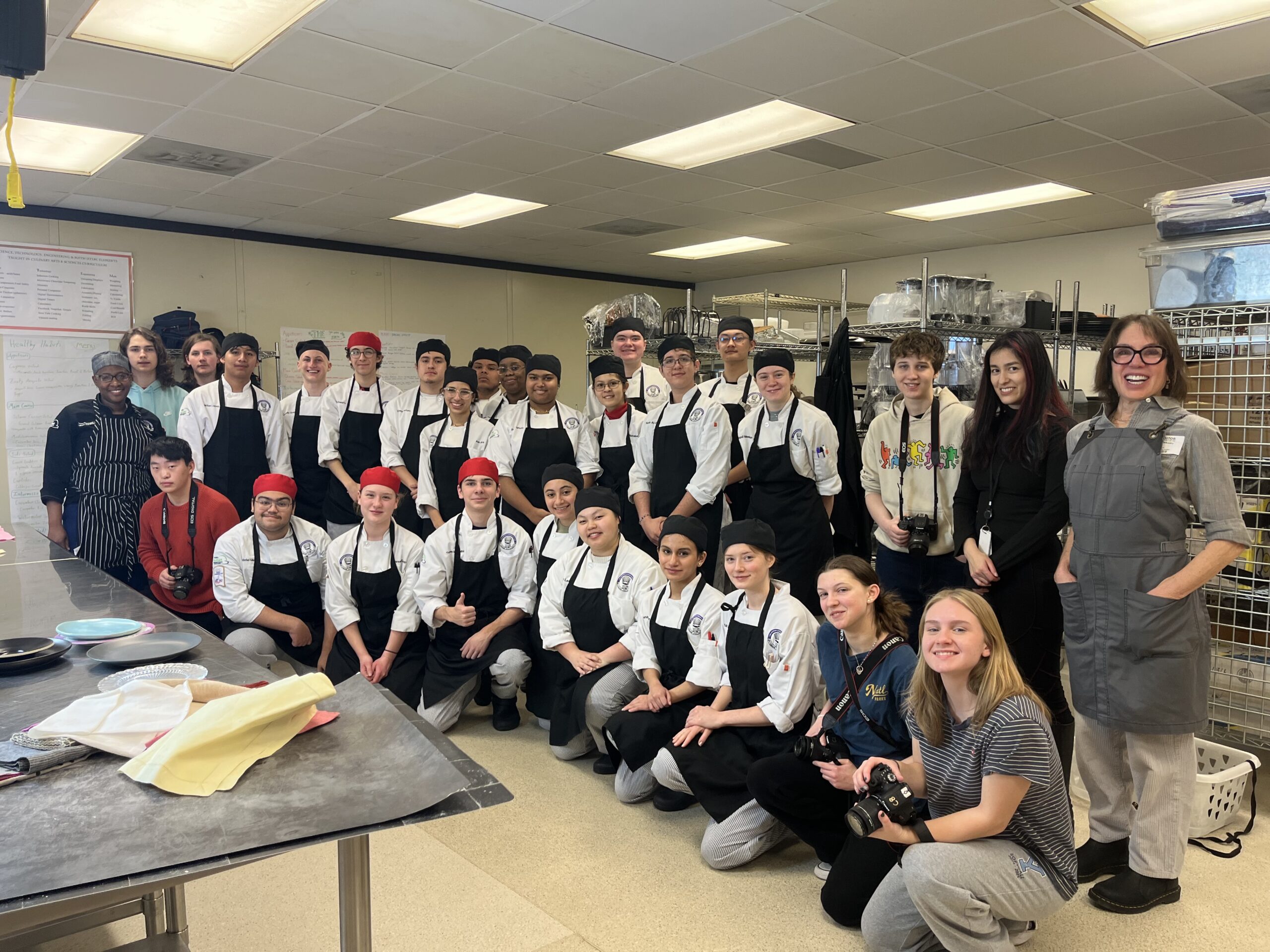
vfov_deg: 53.1
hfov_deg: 67.3
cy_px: 476
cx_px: 635
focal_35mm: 26
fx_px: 954
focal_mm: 5.1
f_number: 1.6
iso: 80
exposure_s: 1/62
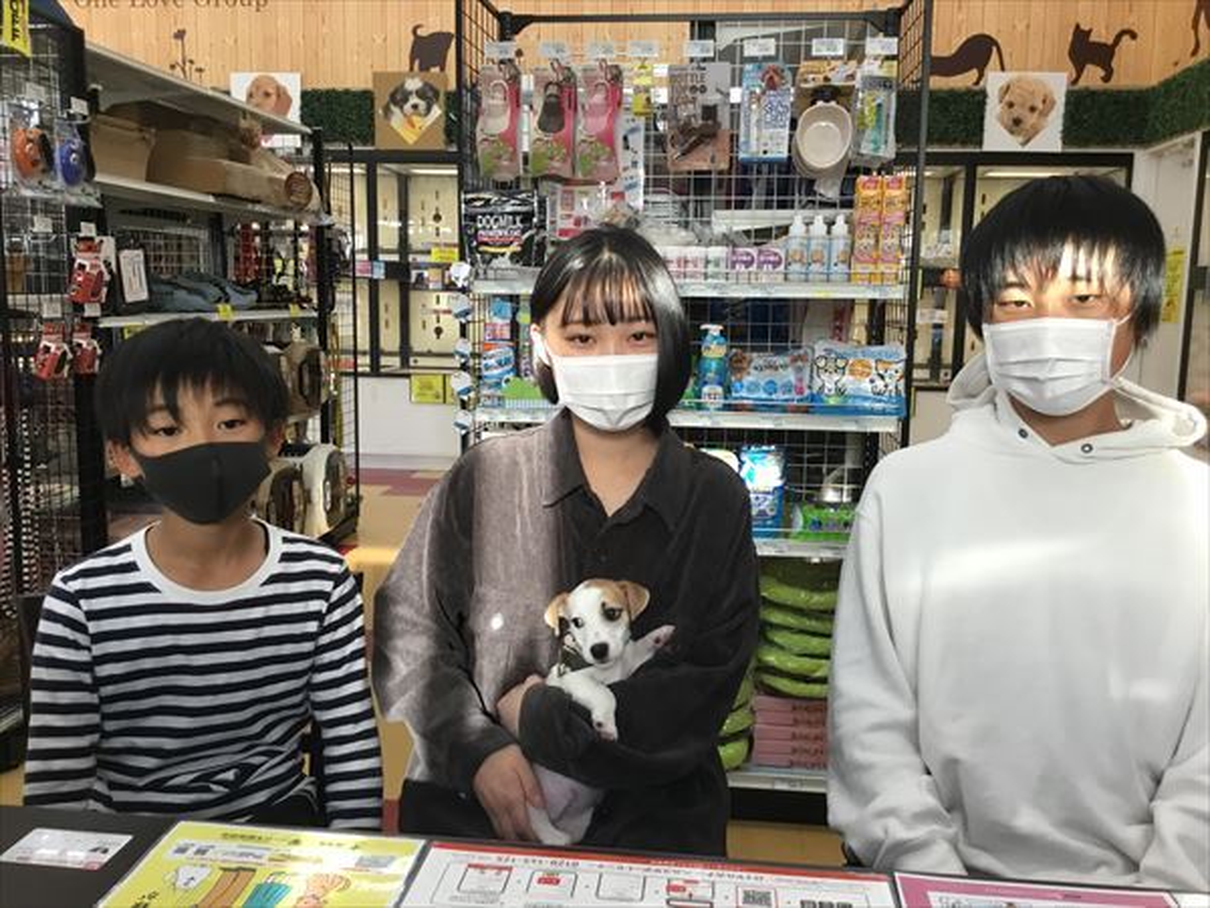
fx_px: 1084
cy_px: 454
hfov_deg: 58.4
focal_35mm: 31
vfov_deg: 45.4
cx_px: 605
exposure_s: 1/40
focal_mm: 3.3
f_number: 2.4
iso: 32
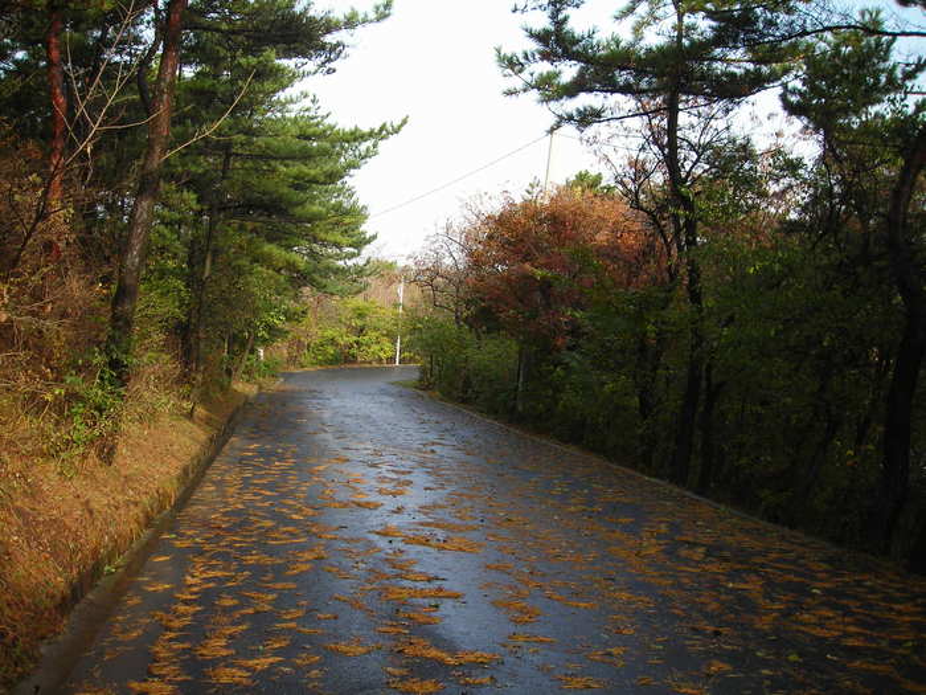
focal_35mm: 38
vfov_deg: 37.7
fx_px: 1017
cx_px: 463
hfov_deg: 49.0
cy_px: 348
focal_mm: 6.3
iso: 50
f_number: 3.2
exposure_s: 1/135
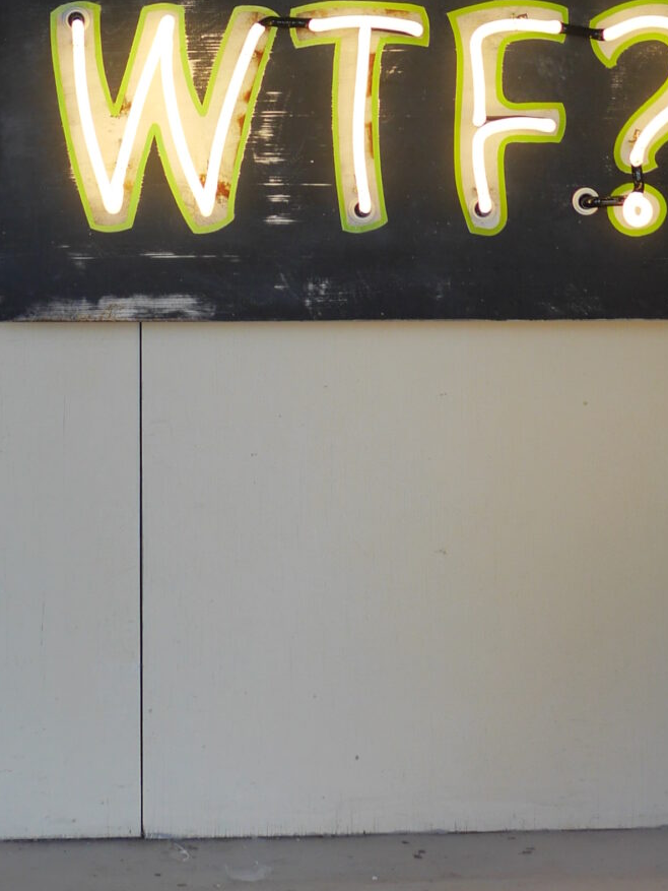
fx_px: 3756
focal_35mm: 146
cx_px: 347
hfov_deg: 10.2
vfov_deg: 13.2
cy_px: -109
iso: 200
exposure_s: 1/250
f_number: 2.2
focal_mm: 25
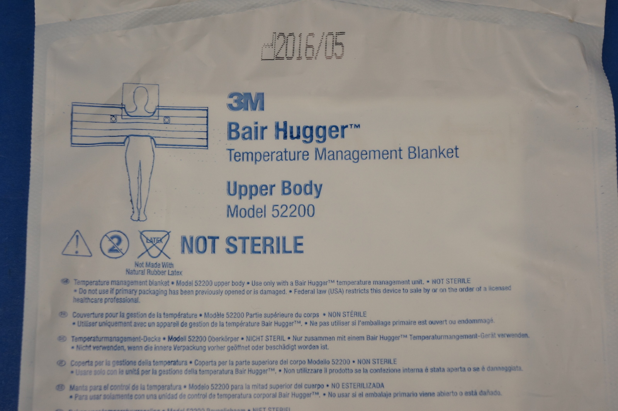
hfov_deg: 25.5
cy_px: 206
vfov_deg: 17.1
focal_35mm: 80
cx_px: 309
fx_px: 1363
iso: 400
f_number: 7.1
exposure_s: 1/200
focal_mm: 53
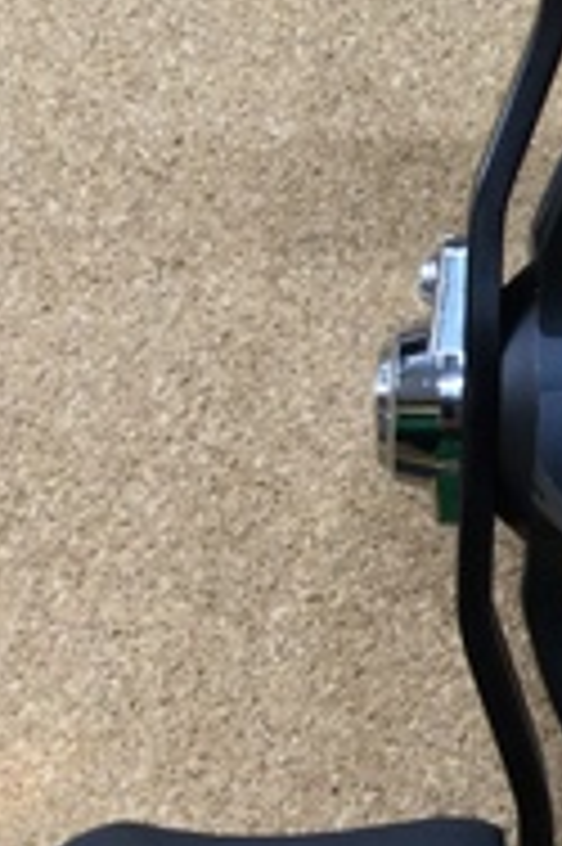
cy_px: 122
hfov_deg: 11.2
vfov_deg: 19.6
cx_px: 1331
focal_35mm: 103
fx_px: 2416
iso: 64
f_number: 2.4
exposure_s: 1/30
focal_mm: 3.3
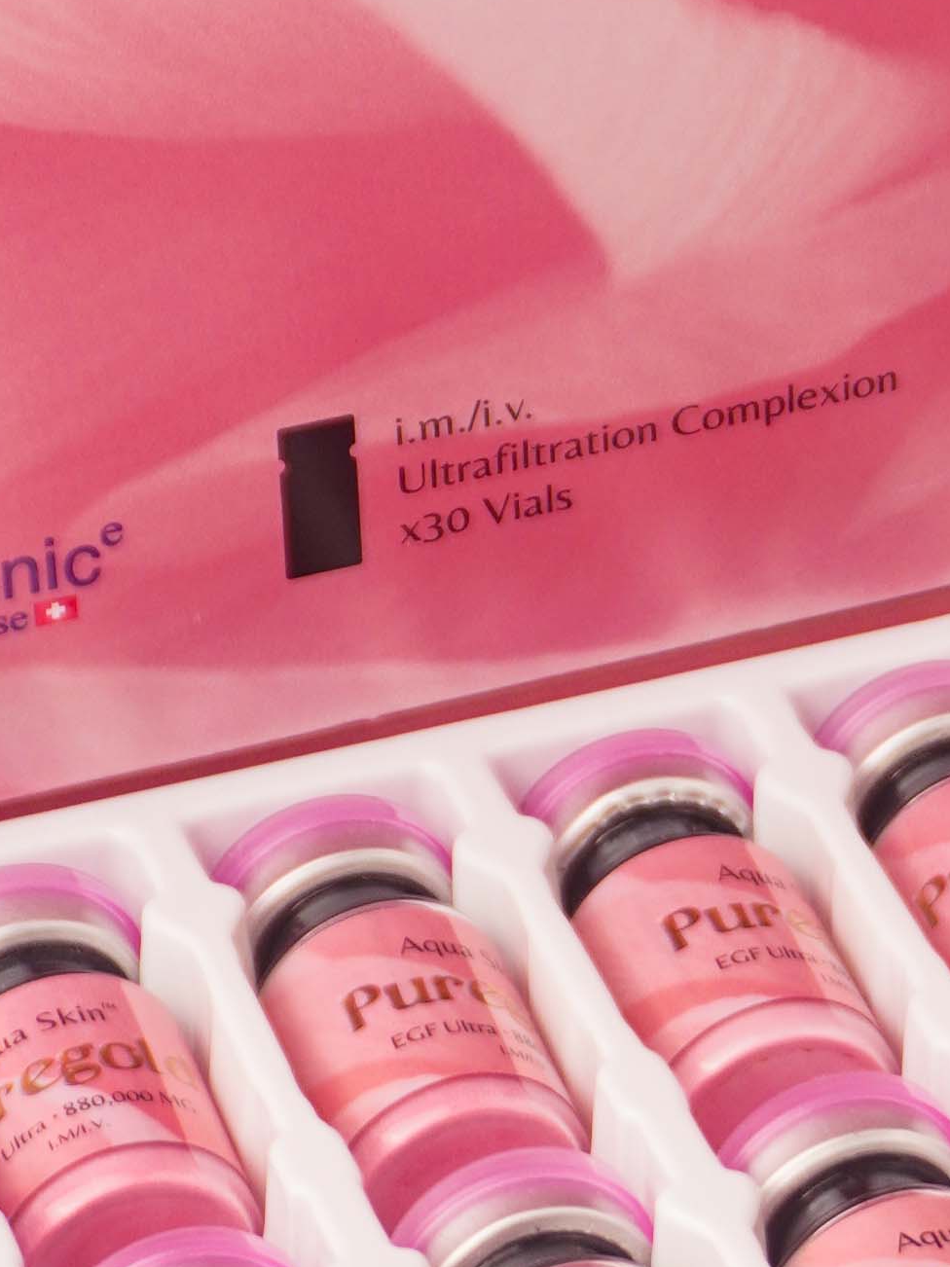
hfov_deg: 6.5
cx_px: 1531
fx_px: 8272
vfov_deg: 8.7
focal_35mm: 226
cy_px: 25
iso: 100
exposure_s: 1/50
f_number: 5
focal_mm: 34
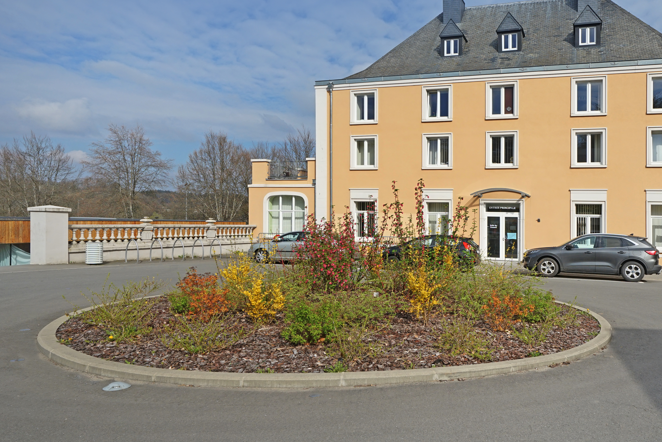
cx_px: 463
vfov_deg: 54.8
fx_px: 423
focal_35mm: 23
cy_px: 183
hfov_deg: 72.8
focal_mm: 16
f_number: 10
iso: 400
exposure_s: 1/640
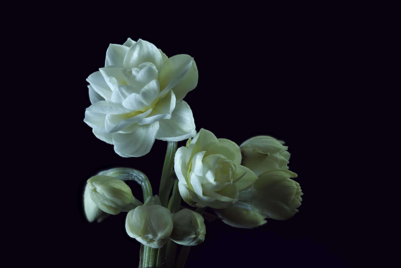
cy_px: 138
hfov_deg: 18.9
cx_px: 196
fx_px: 1203
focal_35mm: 108
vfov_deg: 12.7
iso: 100
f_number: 11
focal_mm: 105
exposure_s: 1/1.25
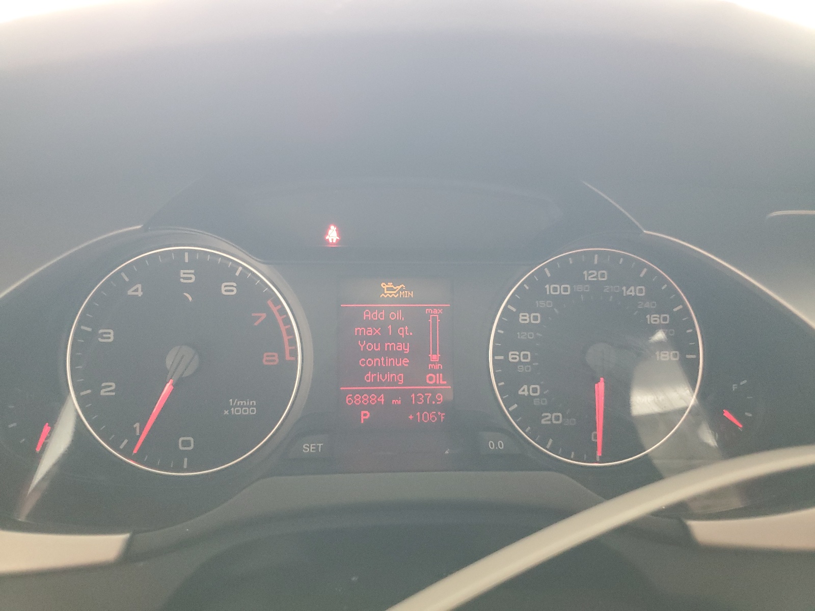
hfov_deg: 67.3
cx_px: 408
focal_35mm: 26
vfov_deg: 53.1
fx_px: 612
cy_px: 306
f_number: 1.5
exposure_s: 1/60.2
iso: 340
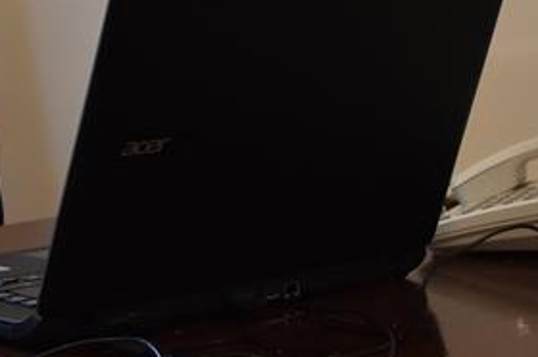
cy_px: -198
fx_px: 2030
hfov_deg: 15.1
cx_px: 159
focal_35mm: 136
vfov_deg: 9.7
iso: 800
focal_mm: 22
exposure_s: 1/60
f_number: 4
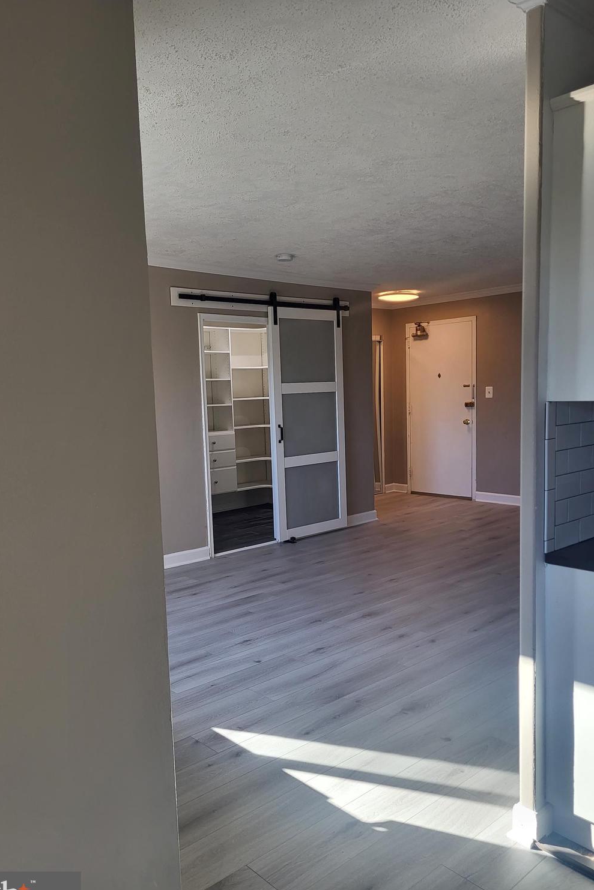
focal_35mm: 28
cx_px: 277
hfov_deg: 46.4
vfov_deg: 65.5
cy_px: 460
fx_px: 693
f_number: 1.8
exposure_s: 1/120
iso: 100
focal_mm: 5.4
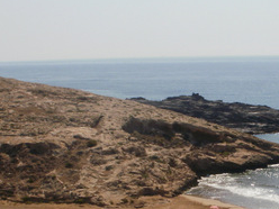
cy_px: 151
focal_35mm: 93
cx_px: 198
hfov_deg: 21.0
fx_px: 750
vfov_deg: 15.8
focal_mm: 6.3
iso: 100
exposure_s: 1/1000
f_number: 5.6
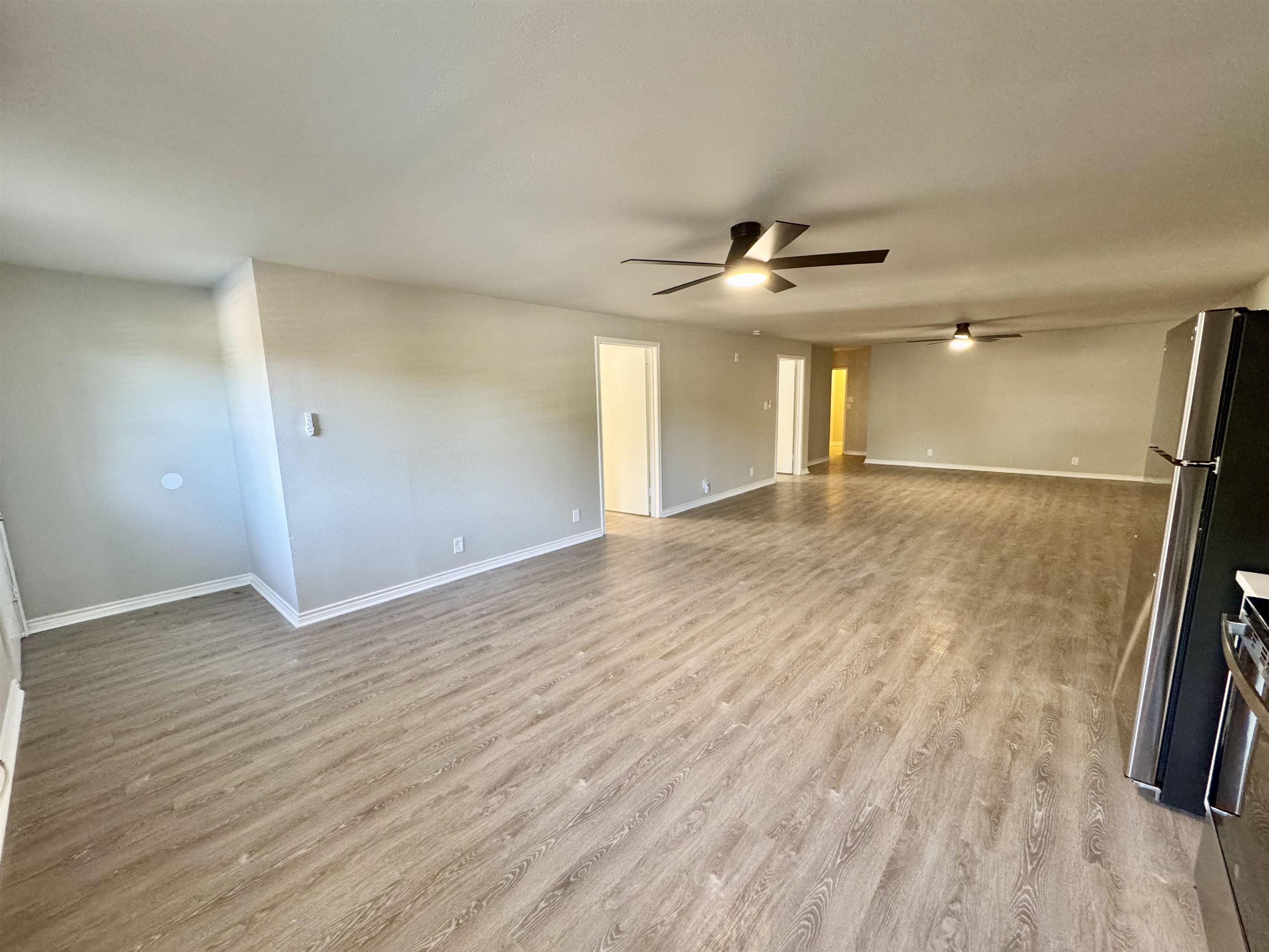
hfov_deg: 102.1
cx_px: 634
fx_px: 513
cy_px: 476
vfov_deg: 85.7
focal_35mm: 14
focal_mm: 2.22
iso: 320
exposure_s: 1/64
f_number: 2.2
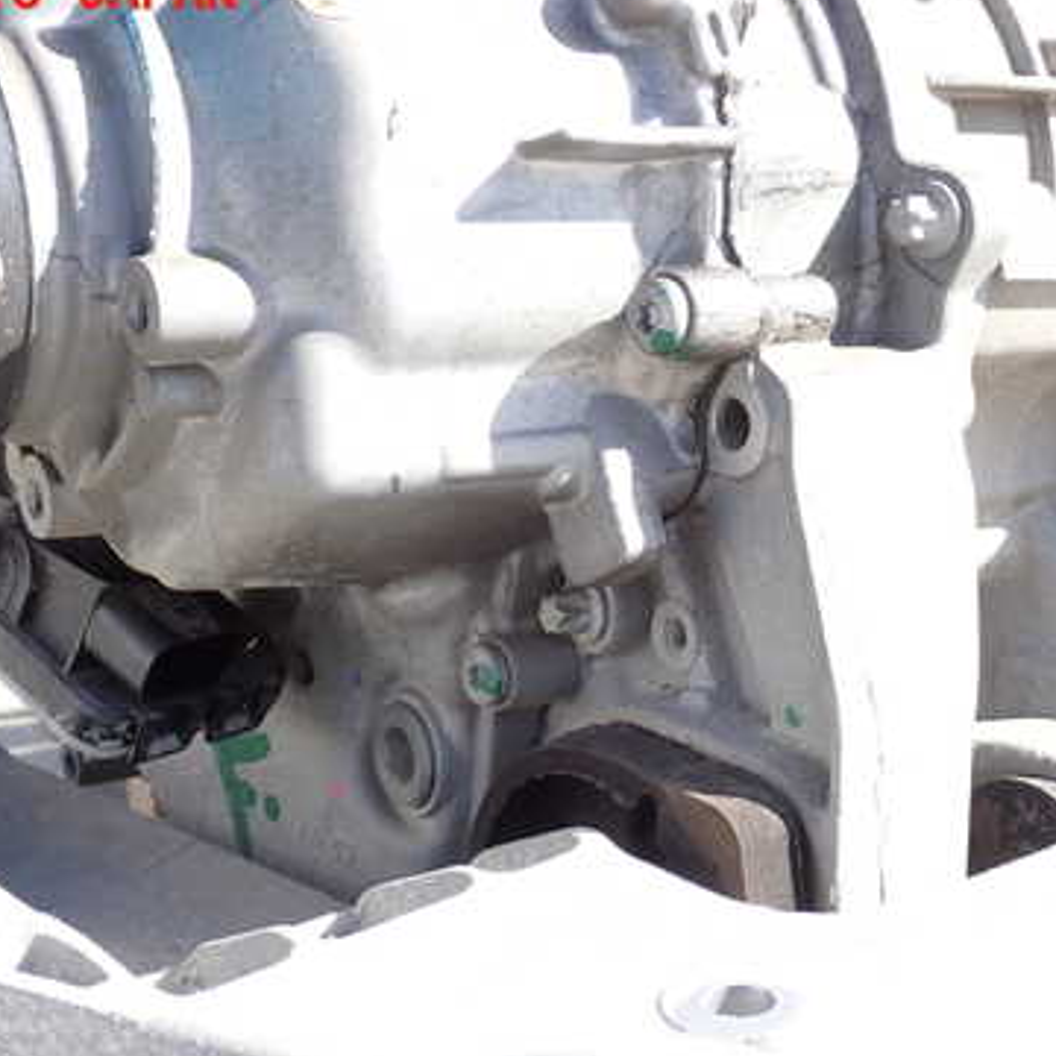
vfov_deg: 32.1
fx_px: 1829
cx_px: 584
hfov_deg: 32.2
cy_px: 613
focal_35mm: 53
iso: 100
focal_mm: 6.37
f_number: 3.5
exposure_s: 1/200
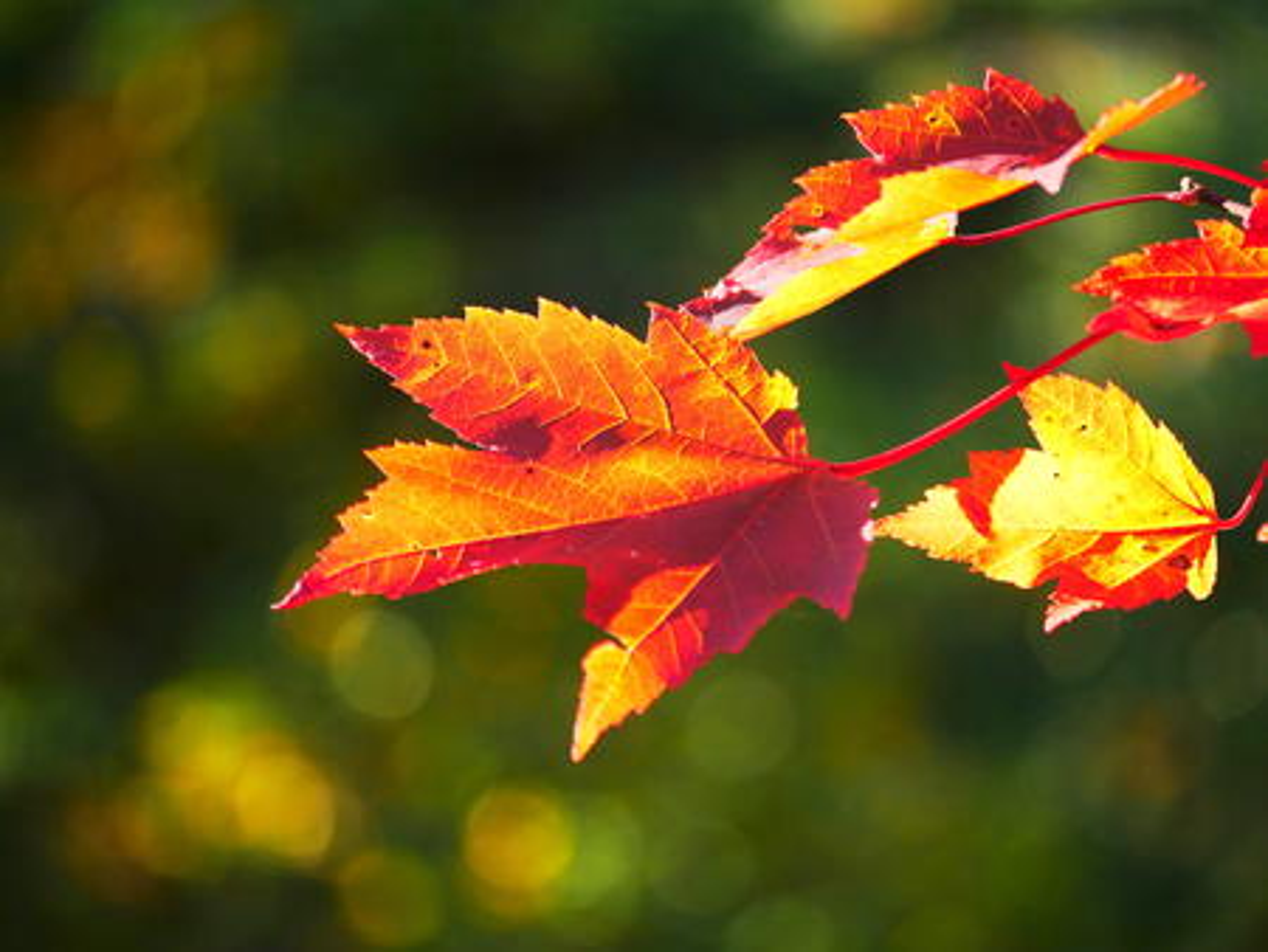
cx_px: 634
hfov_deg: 9.9
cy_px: 476
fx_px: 7330
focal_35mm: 200
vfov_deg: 7.4
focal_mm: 100
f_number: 4
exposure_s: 1/250
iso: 250
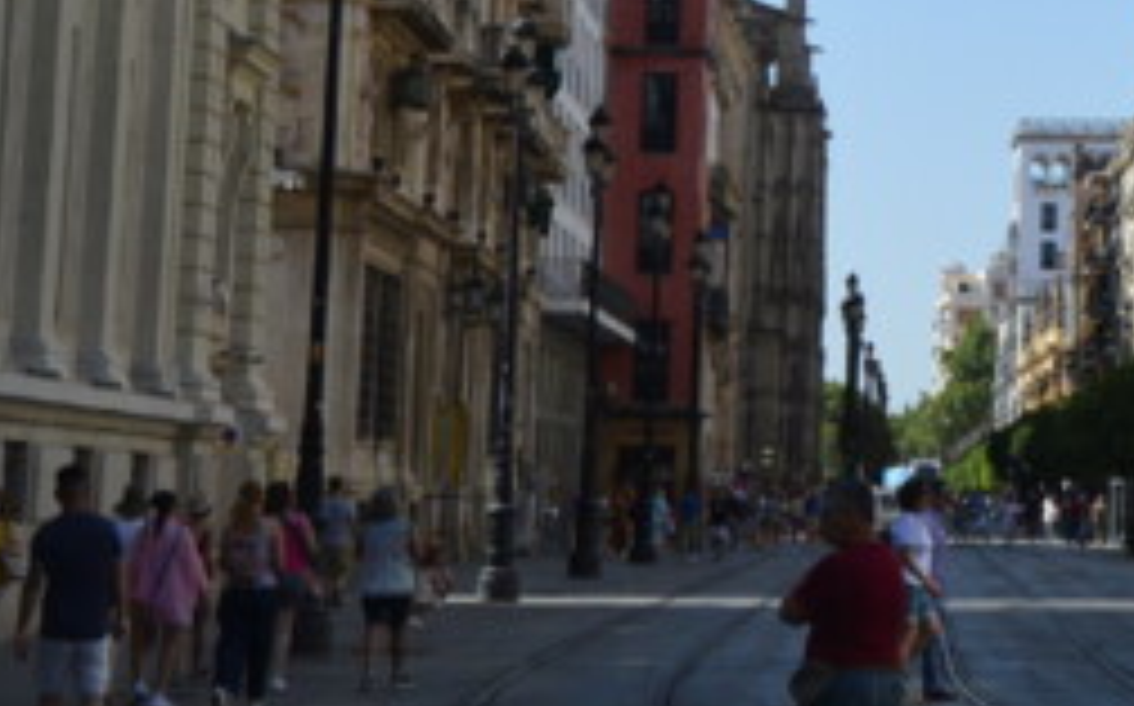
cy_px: -519
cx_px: 1179
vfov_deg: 9.4
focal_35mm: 134
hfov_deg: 15.3
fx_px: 4136
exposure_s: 1/250
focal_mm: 23
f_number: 8
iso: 100
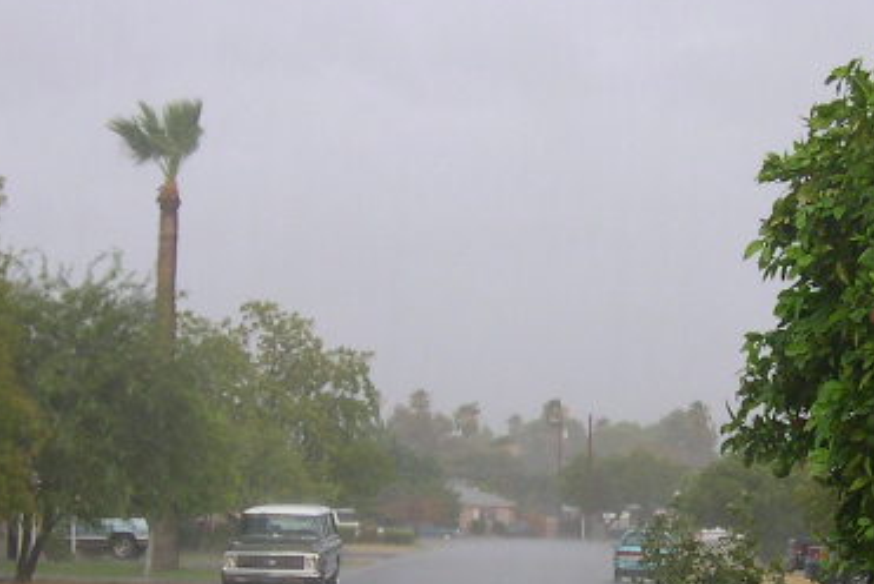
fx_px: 2648
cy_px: 363
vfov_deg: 12.6
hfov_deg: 18.7
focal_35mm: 109
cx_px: 528
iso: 100
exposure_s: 1/21.5
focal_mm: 8
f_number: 2.8
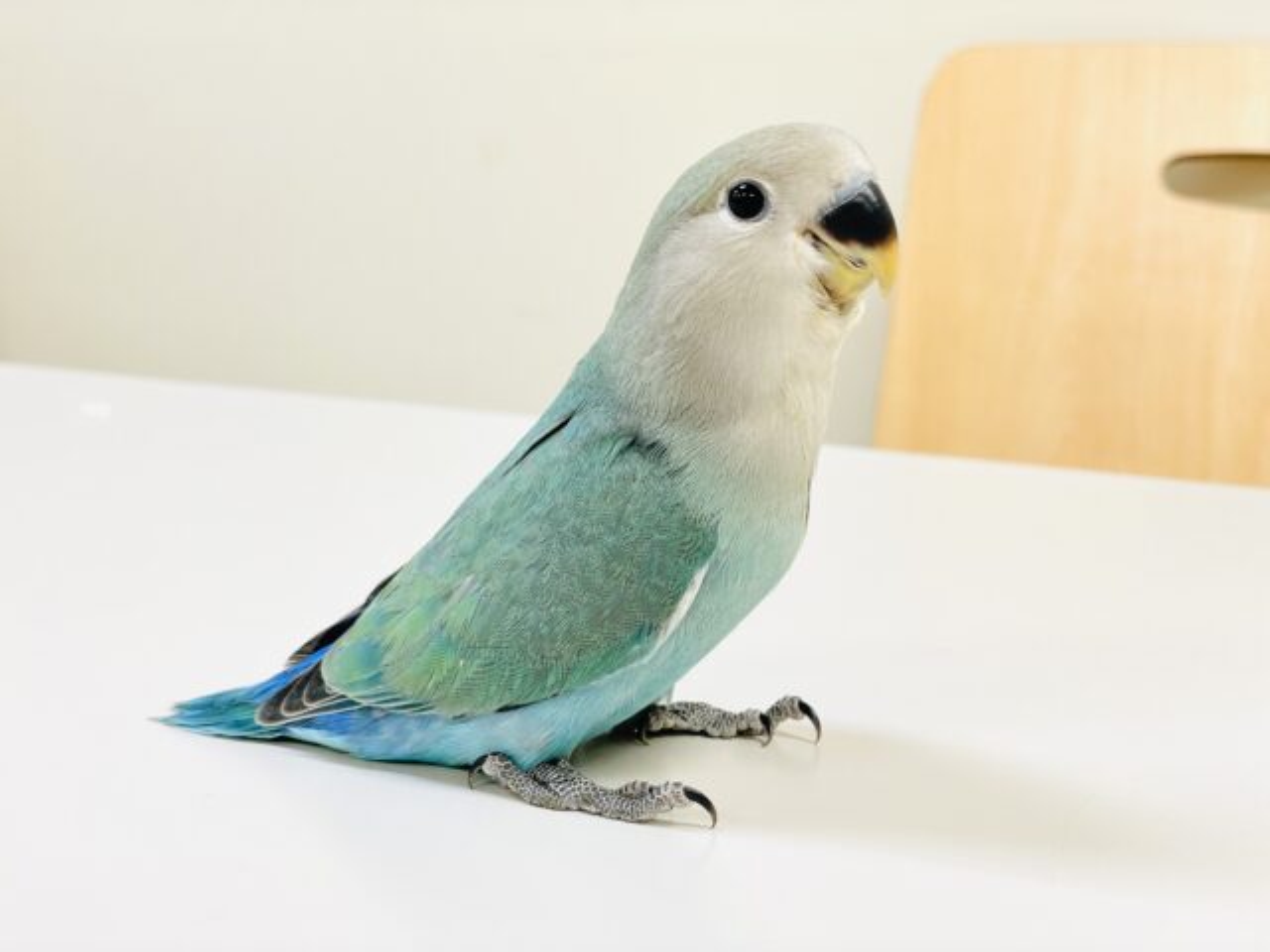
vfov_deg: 28.0
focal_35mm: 52
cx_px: 635
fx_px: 1908
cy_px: 476
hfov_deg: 36.8
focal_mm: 6
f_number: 2
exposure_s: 1/99
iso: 80
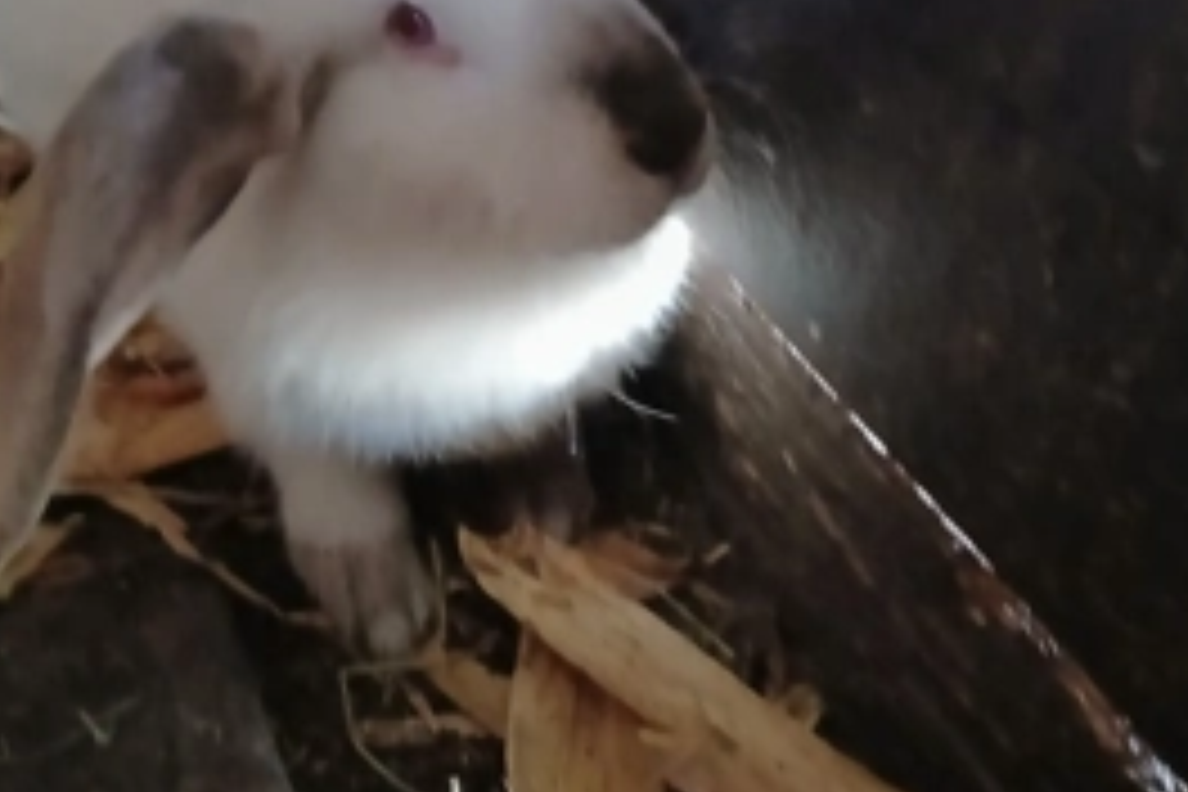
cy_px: 270
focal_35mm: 41
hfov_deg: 47.4
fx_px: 1353
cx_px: 580
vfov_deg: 32.4
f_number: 1.8
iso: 1600
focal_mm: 3.98
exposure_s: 1/10
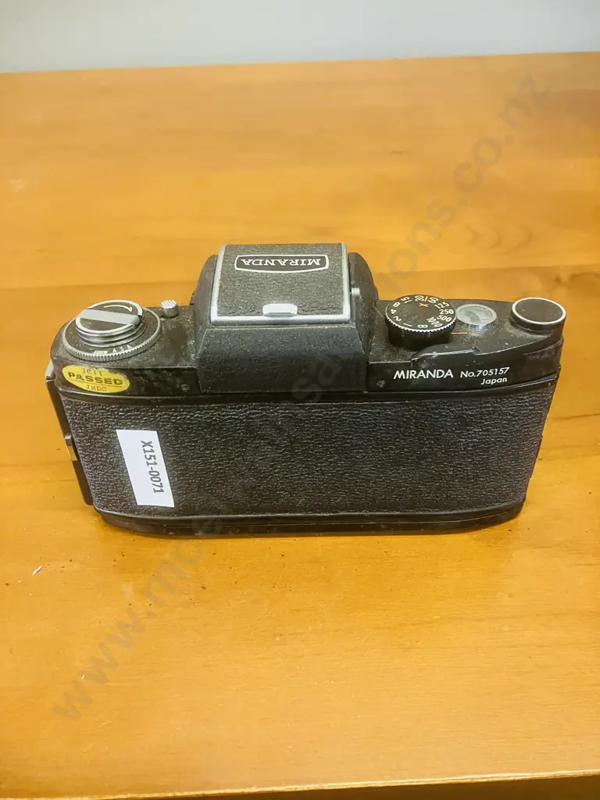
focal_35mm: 28
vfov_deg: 63.4
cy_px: 400
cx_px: 300
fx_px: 647
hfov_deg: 49.7
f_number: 1.8
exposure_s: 1/33
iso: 250
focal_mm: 3.99
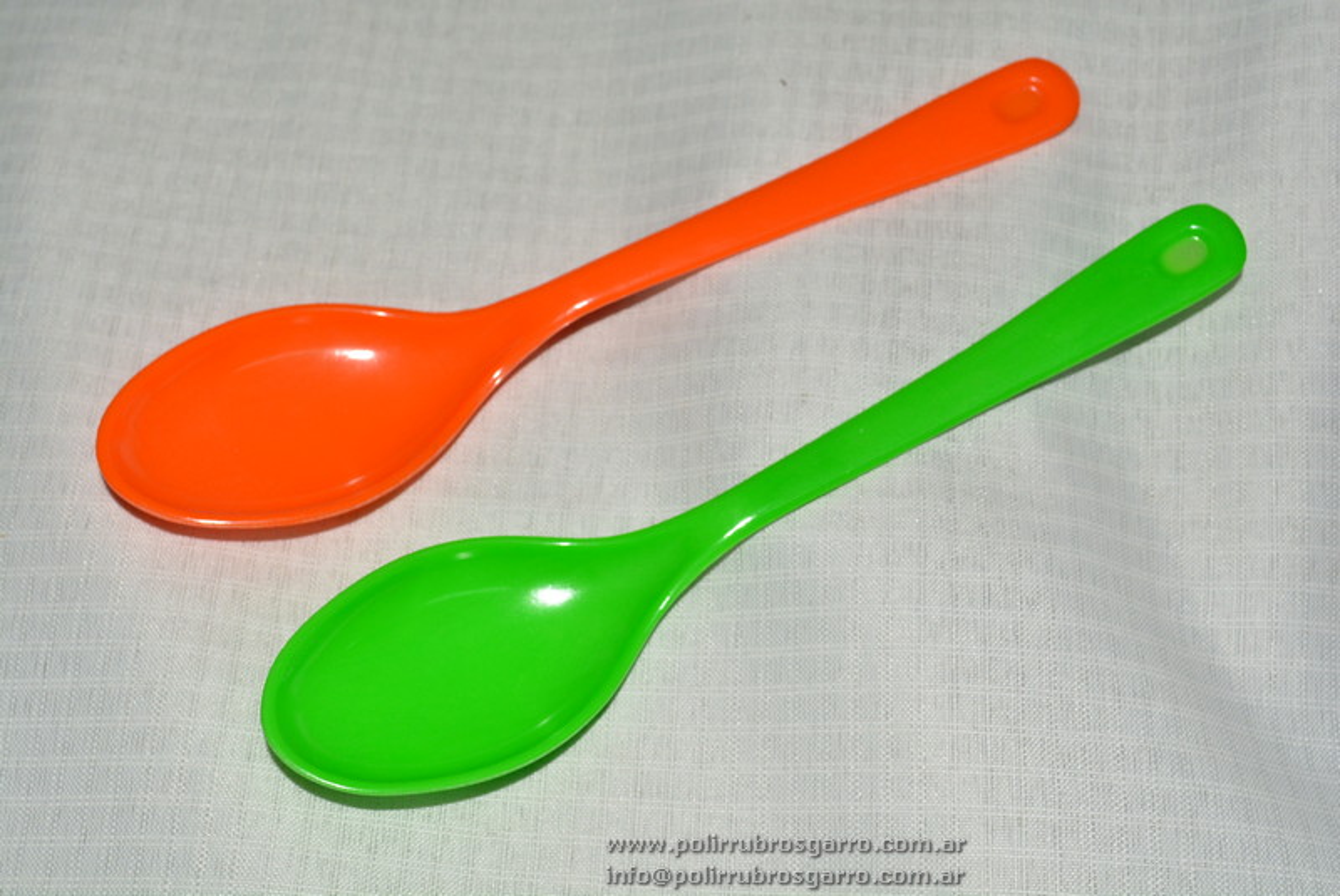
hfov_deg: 36.8
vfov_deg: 25.1
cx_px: 670
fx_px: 2012
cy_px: 448
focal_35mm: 54
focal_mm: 36
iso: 640
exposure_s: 1/200
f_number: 8
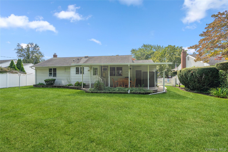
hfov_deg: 96.7
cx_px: 114
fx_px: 101
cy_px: 76
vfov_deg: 73.7
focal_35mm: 16
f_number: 6.3
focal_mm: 16
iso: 125
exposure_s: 1/200
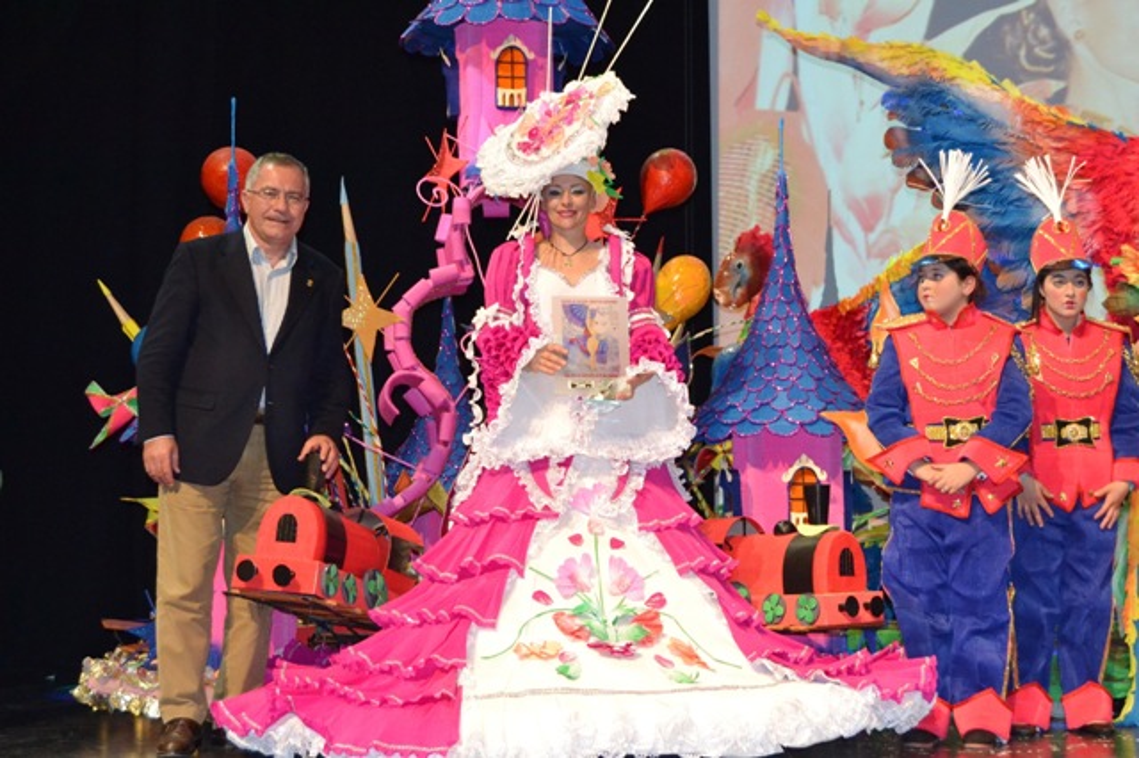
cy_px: 379
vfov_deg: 21.5
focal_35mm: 63
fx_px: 1992
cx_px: 570
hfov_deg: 31.9
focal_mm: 42
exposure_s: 1/60
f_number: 5
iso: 2200
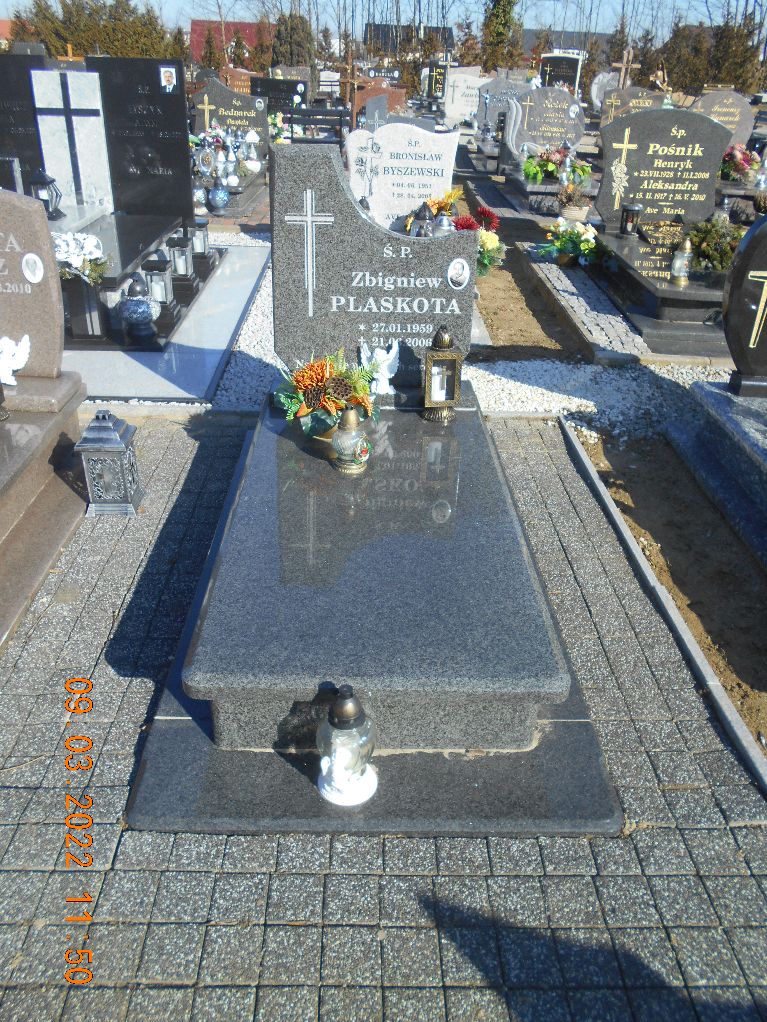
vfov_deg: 67.3
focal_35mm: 26
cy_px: 511
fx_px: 768
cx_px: 384
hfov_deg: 53.1
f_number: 3.2
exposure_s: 1/640
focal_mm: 4.6
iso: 80
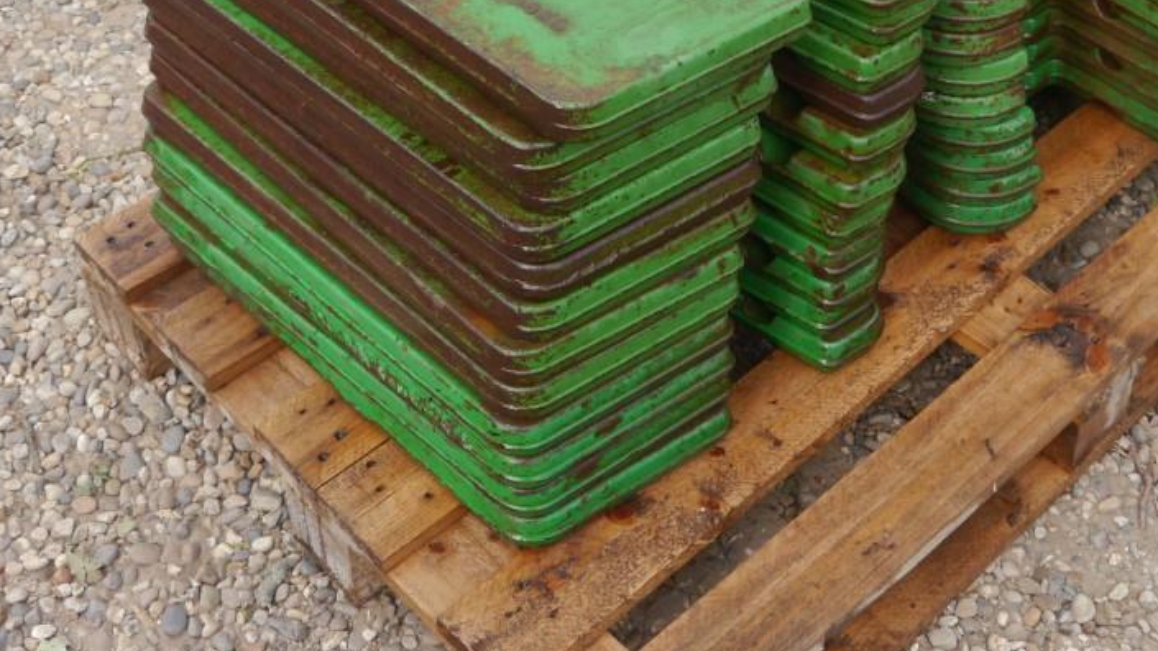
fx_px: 1750
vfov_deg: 20.5
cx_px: 670
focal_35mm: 57
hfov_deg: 36.5
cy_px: 30
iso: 160
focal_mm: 18
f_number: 5.6
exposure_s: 1/160
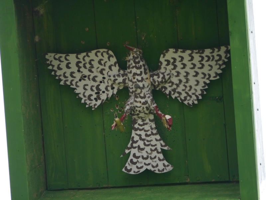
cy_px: 100
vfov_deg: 2.5
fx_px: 4611
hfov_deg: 3.3
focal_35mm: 600
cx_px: 133
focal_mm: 300
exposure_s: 1/500
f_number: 5.6
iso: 1000
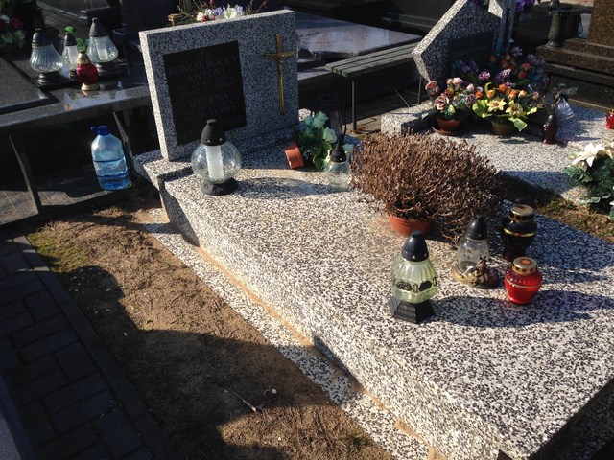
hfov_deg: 55.4
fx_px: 585
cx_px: 307
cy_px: 230
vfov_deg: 42.9
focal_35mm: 33
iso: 50
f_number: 2.4
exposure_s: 1/1355
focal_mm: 4.12
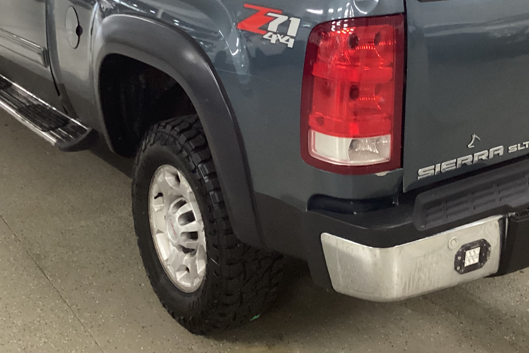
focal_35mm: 53
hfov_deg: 37.3
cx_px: 323
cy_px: 54
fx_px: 779
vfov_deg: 25.0
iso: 250
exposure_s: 1/33
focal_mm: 3.3
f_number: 2.4
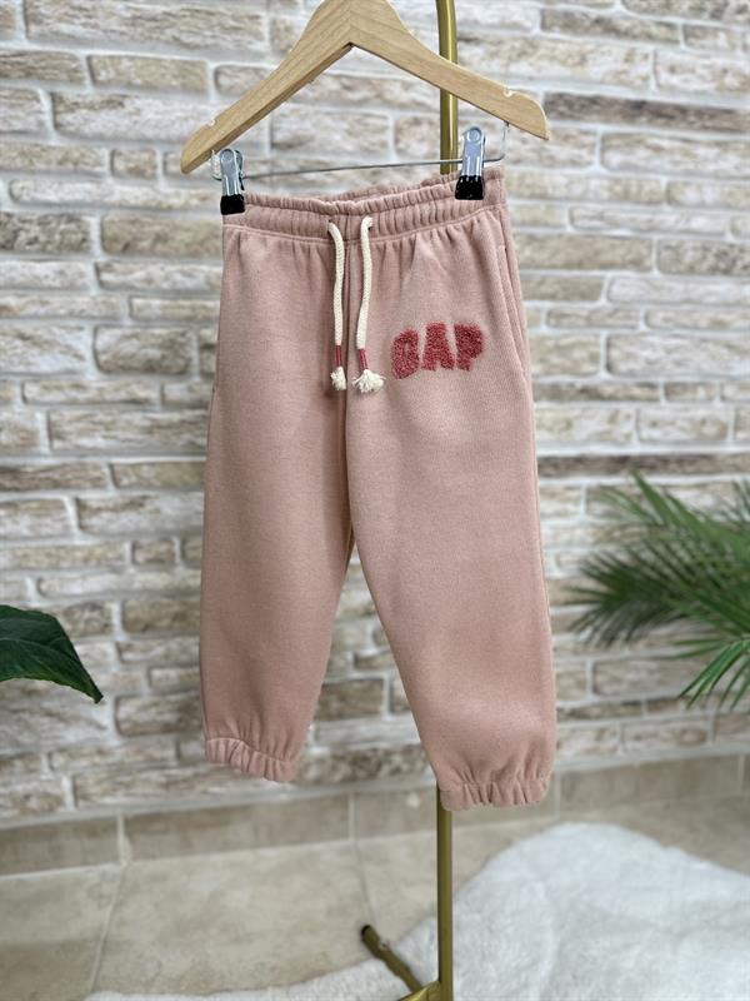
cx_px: 375
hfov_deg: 56.8
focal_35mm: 24
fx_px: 693
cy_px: 500
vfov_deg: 71.6
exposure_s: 1/100
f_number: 1.78
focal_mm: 6.86
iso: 80
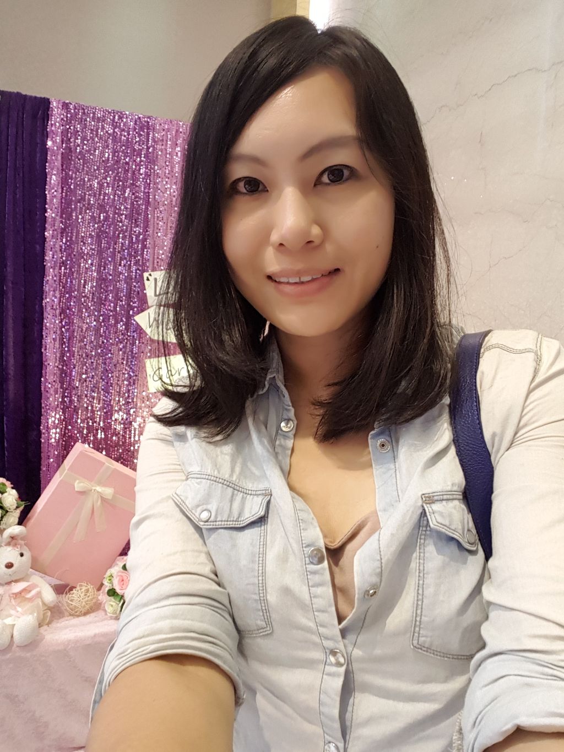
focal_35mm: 21
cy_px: 376
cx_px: 282
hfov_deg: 63.5
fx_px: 456
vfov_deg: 79.0
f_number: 1.7
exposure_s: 1/15
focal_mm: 2.1
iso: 160
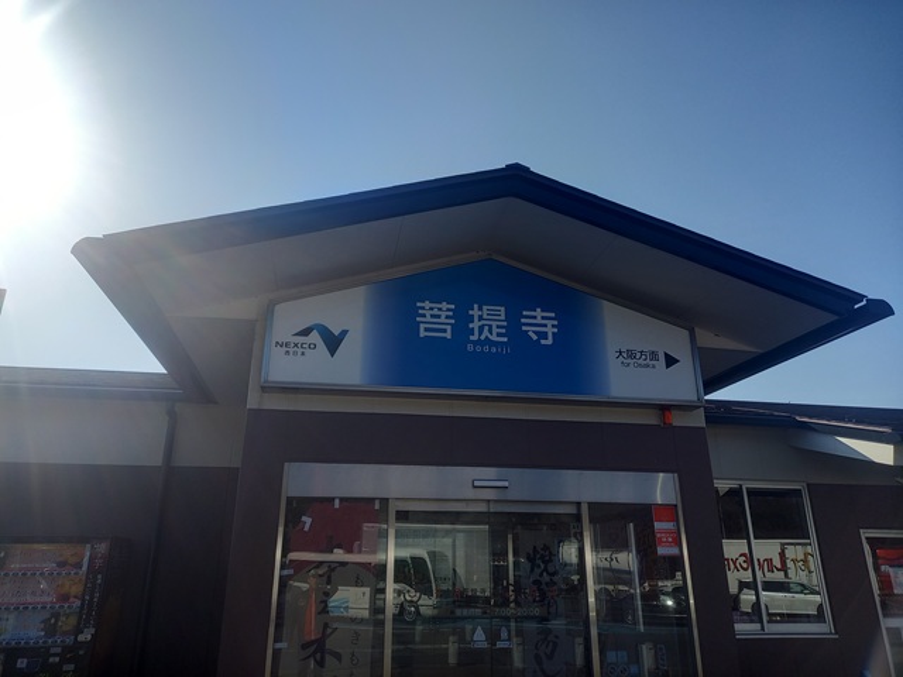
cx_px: 452
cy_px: 338
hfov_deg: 69.4
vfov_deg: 54.9
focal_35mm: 25
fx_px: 652
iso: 50
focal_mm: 4.65
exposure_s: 1/694
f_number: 1.8
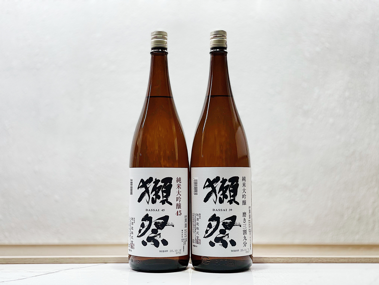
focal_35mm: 52
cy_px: 142
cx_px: 190
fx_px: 569
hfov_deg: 36.8
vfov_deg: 28.0
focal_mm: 6
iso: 64
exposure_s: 1/100
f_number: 2
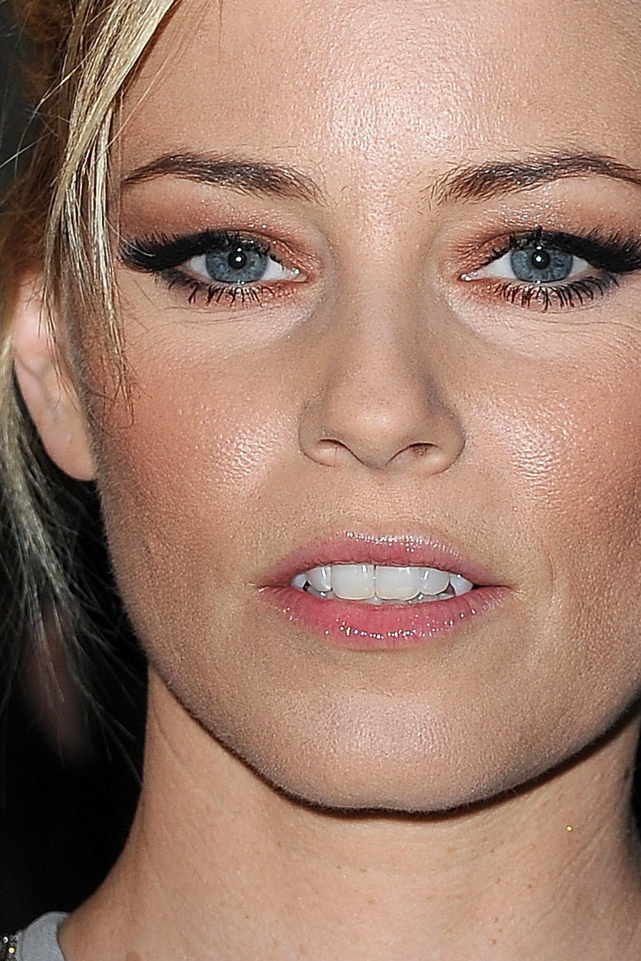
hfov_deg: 5.1
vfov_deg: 7.7
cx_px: 360
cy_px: 534
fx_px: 7129
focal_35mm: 267
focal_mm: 120
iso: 500
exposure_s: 1/200
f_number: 6.3
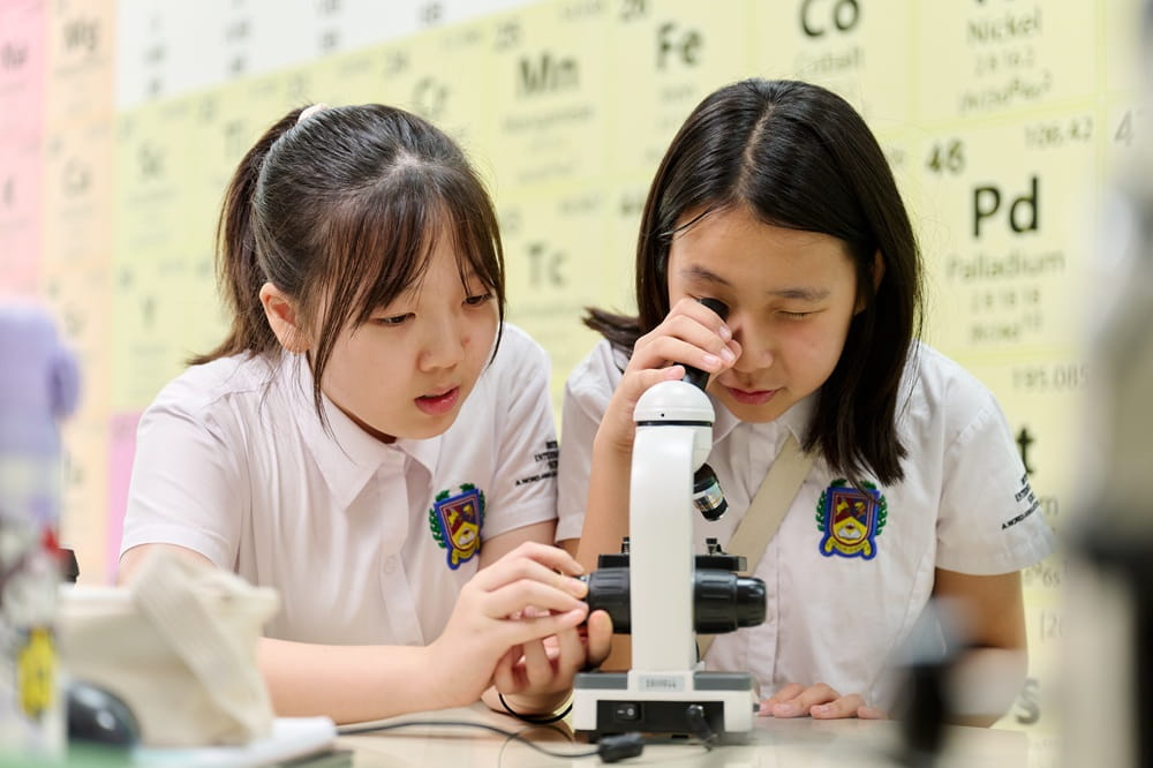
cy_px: 384
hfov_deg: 28.9
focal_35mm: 70
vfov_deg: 19.4
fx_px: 2241
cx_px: 576
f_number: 2.8
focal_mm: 70
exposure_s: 1/200
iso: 500
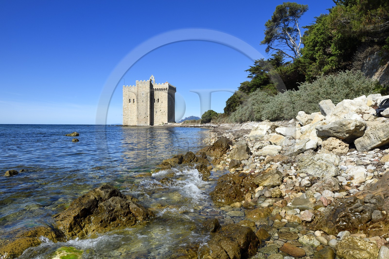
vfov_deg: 53.1
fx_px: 259
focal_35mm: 24
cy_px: 130
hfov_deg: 73.8
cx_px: 194
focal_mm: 24
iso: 200
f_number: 18
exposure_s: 1/125
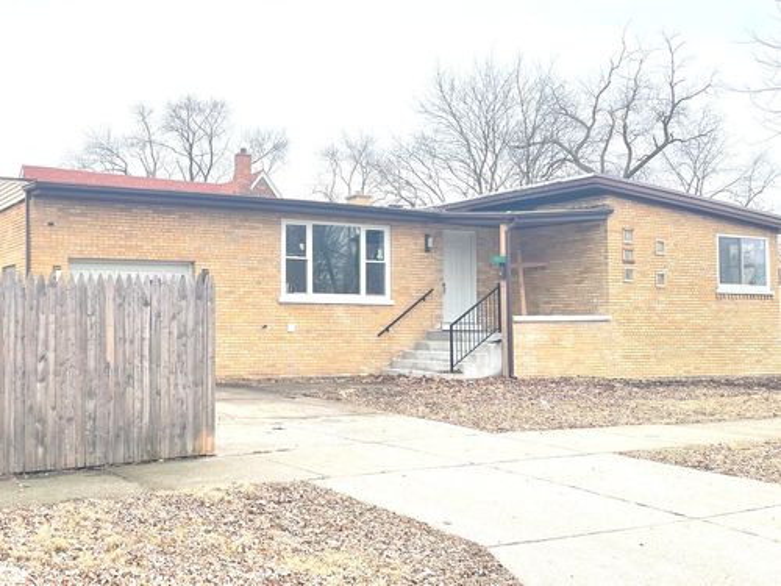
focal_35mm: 26
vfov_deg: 53.1
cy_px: 293
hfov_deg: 67.3
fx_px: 587
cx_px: 390
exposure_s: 1/812
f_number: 1.6
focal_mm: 4.2
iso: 50
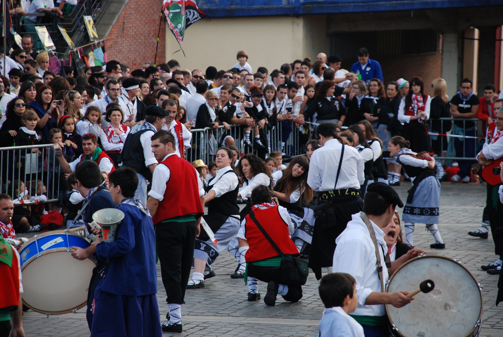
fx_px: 2835
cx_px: 252
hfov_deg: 10.1
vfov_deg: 6.8
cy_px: 168
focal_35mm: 202
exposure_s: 1/125
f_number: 5.6
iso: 250
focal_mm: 135
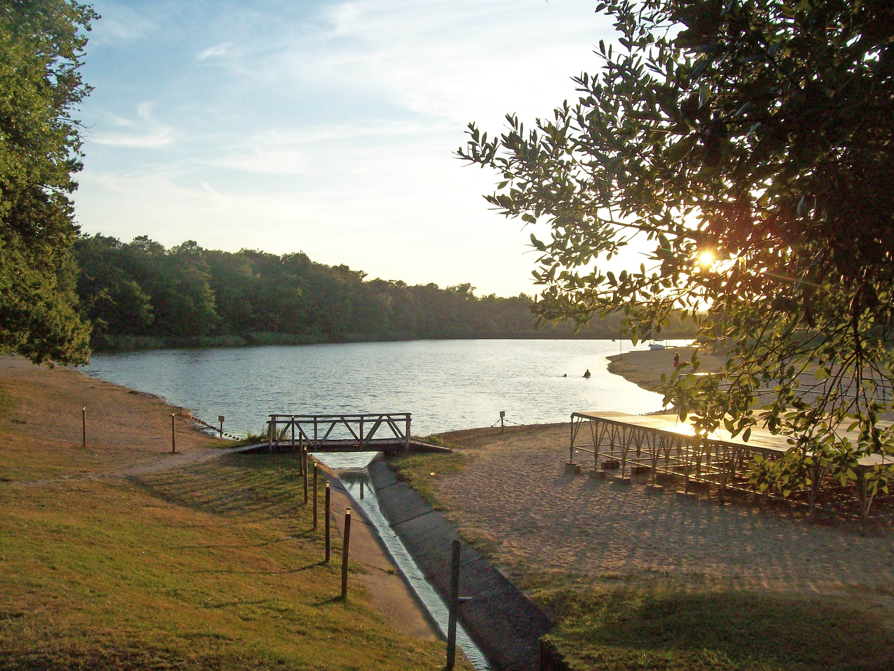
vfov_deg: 39.7
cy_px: 336
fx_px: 930
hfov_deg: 51.4
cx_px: 447
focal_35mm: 36
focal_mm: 6
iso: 80
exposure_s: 1/339
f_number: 4.8
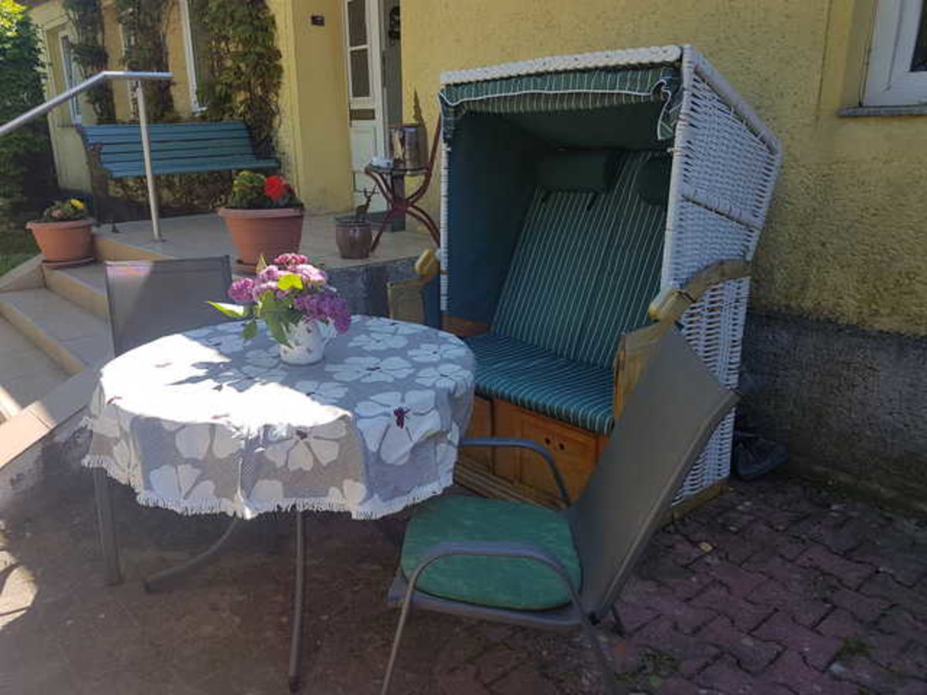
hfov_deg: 67.3
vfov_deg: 53.1
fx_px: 696
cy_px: 348
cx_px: 464
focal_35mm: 26
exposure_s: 1/838
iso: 40
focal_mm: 4.2
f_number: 1.7
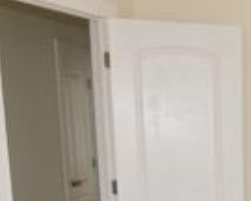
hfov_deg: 23.1
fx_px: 544
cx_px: 325
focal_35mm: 73
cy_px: 254
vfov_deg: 19.4
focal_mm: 11
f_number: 5
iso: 400
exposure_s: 1/100
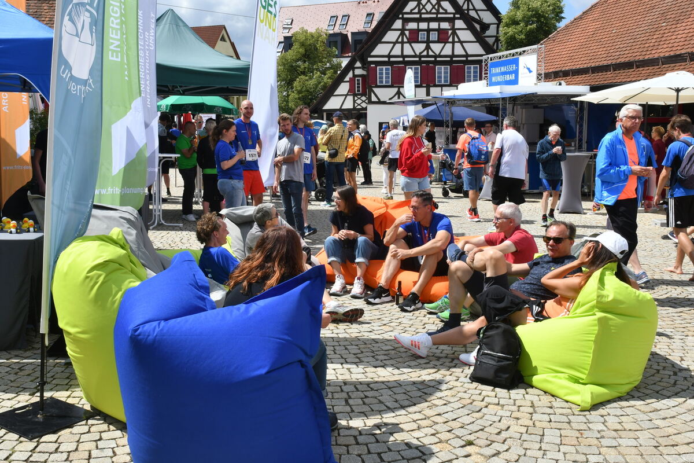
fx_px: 694
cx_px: 347
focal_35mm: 36
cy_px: 232
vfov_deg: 36.9
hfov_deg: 53.1
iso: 320
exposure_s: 1/250
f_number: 13
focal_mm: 24
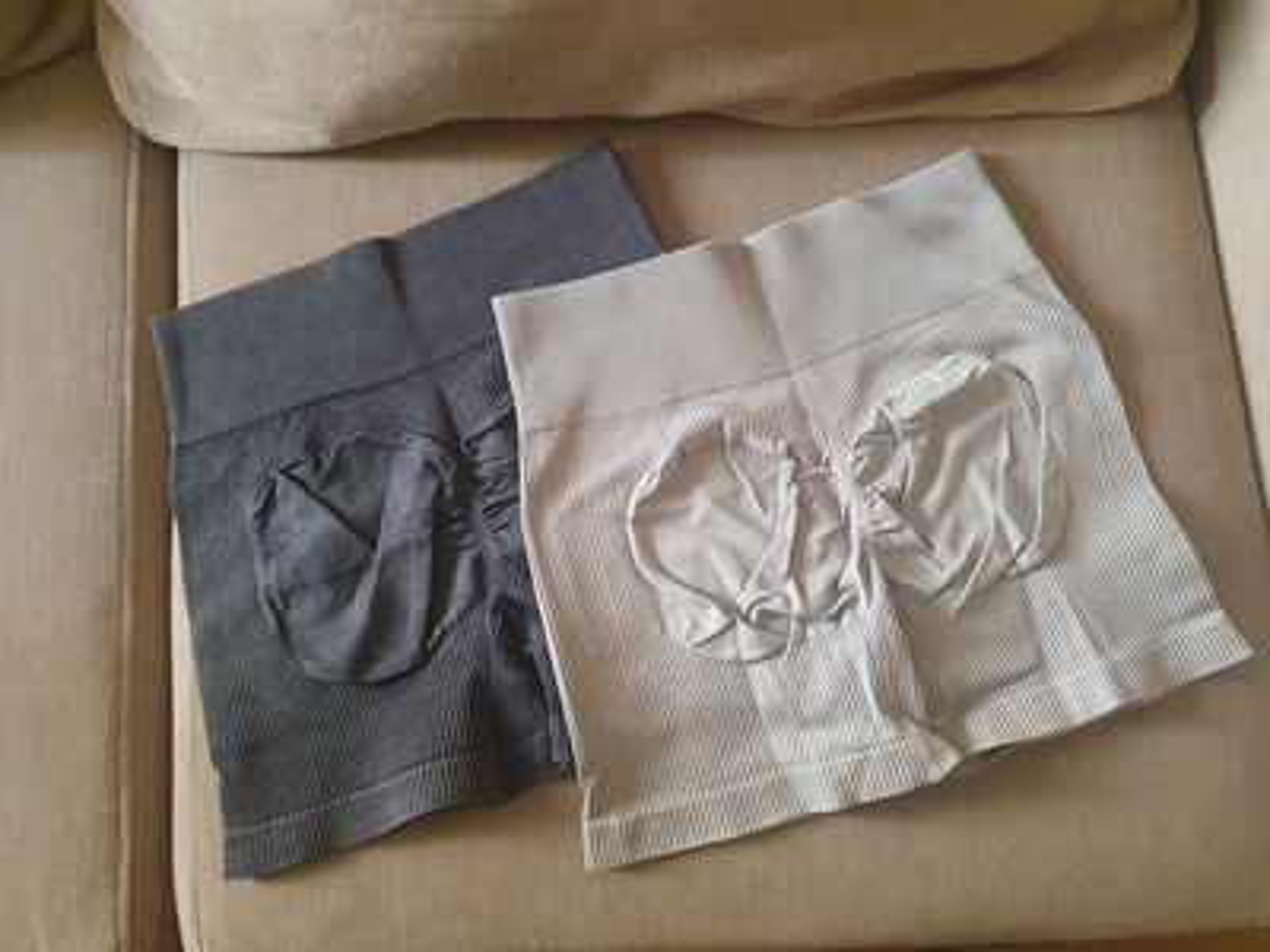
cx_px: 635
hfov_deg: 67.3
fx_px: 954
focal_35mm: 26
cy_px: 476
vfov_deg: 53.1
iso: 800
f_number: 1.5
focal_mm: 4.32
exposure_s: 1/50
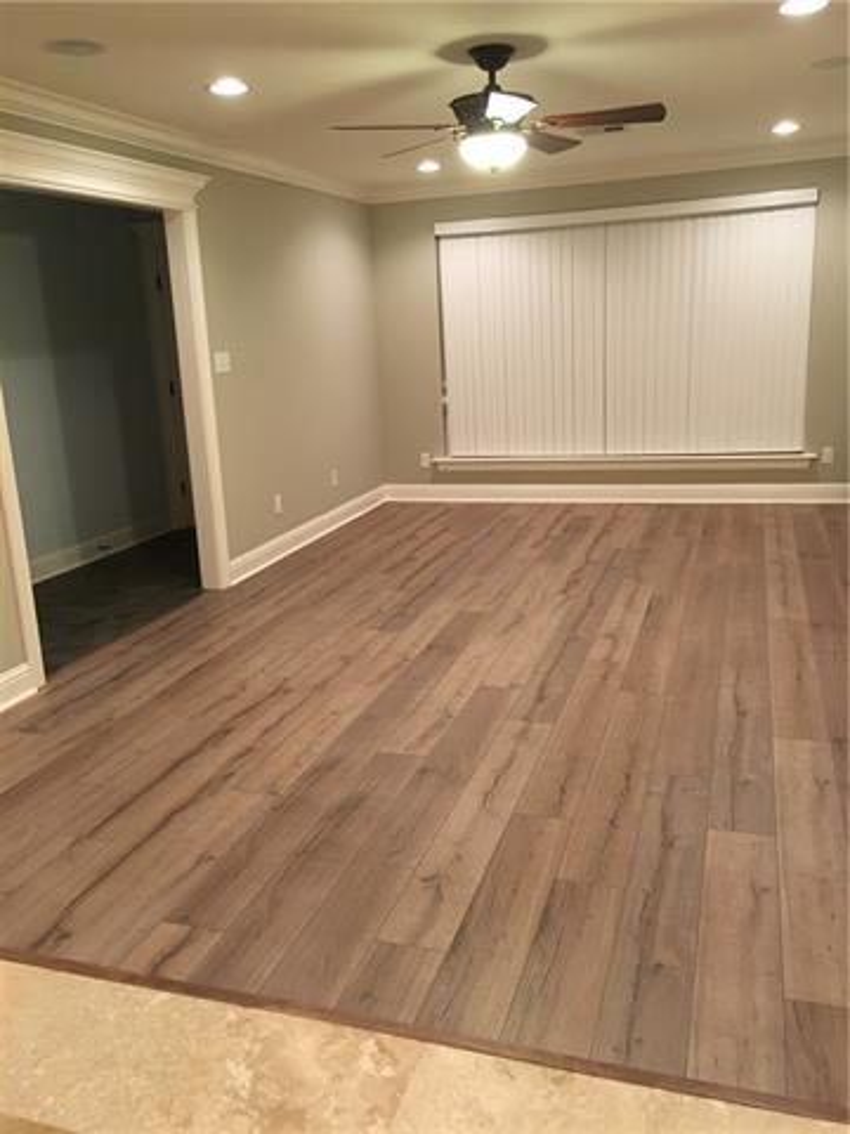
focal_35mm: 29
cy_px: 567
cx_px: 425
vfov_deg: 61.7
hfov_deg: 48.2
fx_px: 949
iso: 160
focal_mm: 4.15
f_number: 2.2
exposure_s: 1/30
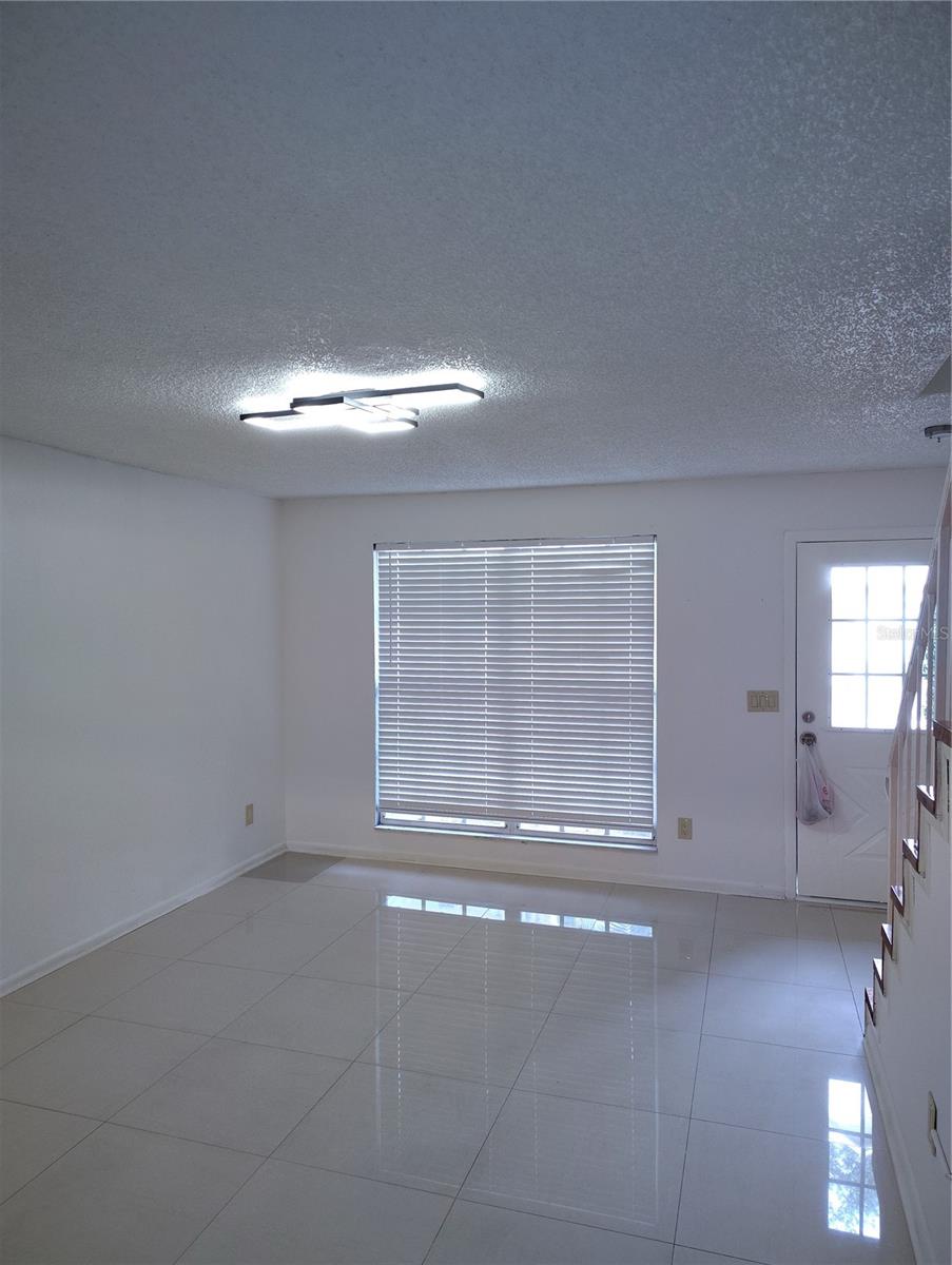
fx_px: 878
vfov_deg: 71.5
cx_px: 476
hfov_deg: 56.9
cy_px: 632
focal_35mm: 24
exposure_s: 1/120
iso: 1006
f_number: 1.8
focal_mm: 5.56
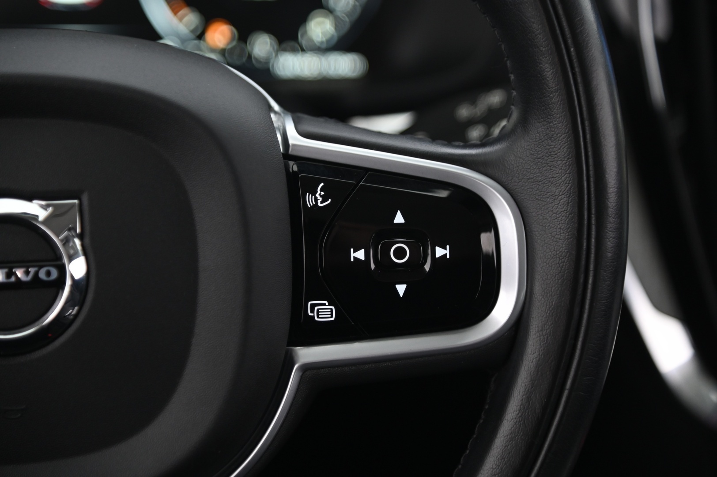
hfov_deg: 17.1
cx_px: 358
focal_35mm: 120
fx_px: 2388
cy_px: 238
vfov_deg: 11.4
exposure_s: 1/15
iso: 2000
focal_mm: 120
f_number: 4
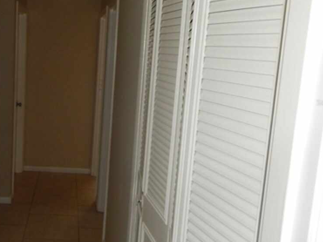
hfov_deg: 46.7
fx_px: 355
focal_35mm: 38
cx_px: 71
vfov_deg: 37.6
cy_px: 102
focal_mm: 4
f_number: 3
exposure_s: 1/30
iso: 200
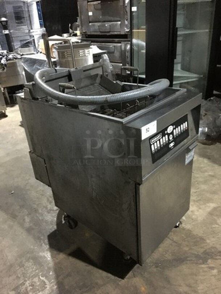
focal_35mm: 29
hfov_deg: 48.2
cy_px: 147
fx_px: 247
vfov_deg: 61.7
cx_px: 110
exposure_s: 1/15
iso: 320
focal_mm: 4.15
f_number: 2.2
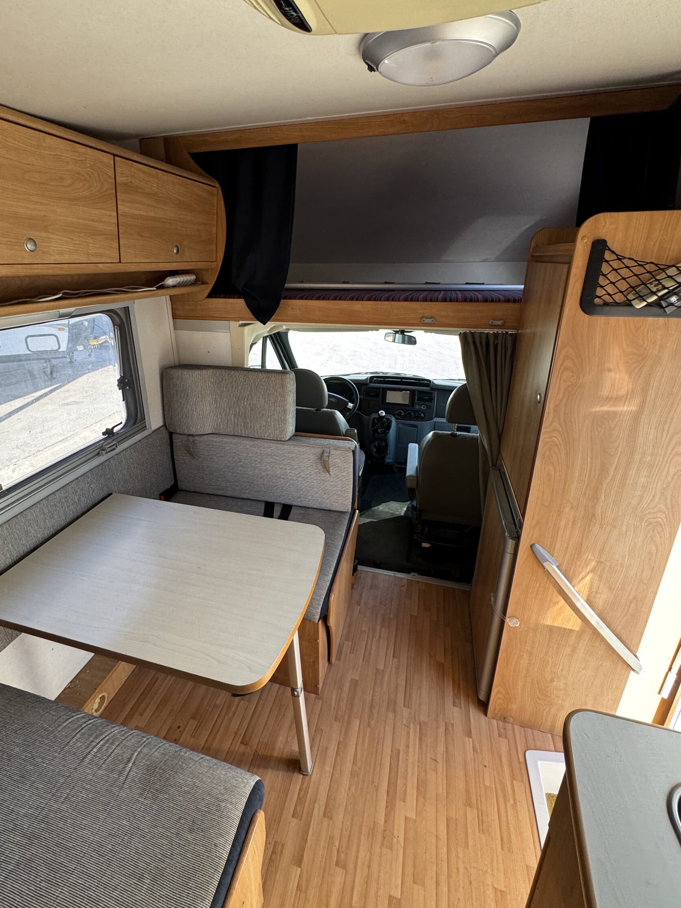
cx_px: 312
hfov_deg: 78.0
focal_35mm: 16
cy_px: 407
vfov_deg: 94.2
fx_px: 420
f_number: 2.2
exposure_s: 1/99
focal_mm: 2.22
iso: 100
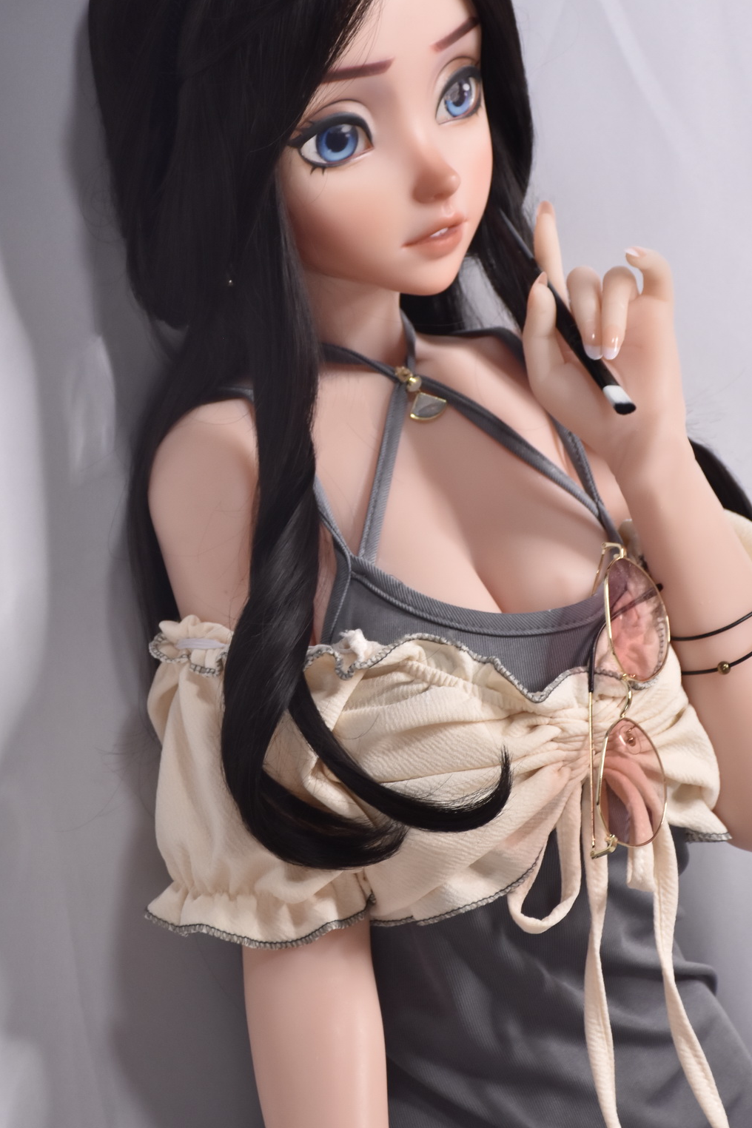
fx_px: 4626
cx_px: 394
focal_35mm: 148
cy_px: 454
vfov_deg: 13.9
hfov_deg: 9.3
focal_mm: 75
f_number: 5
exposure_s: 1/40
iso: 500
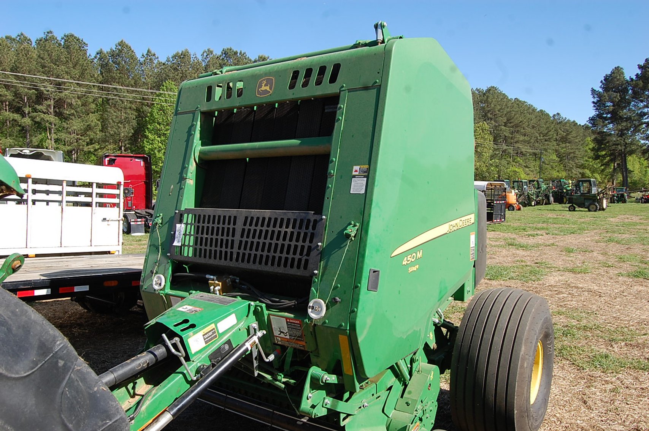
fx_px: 486
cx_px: 324
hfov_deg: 67.4
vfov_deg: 47.9
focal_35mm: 27
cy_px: 216
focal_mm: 18
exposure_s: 1/250
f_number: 8
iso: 200
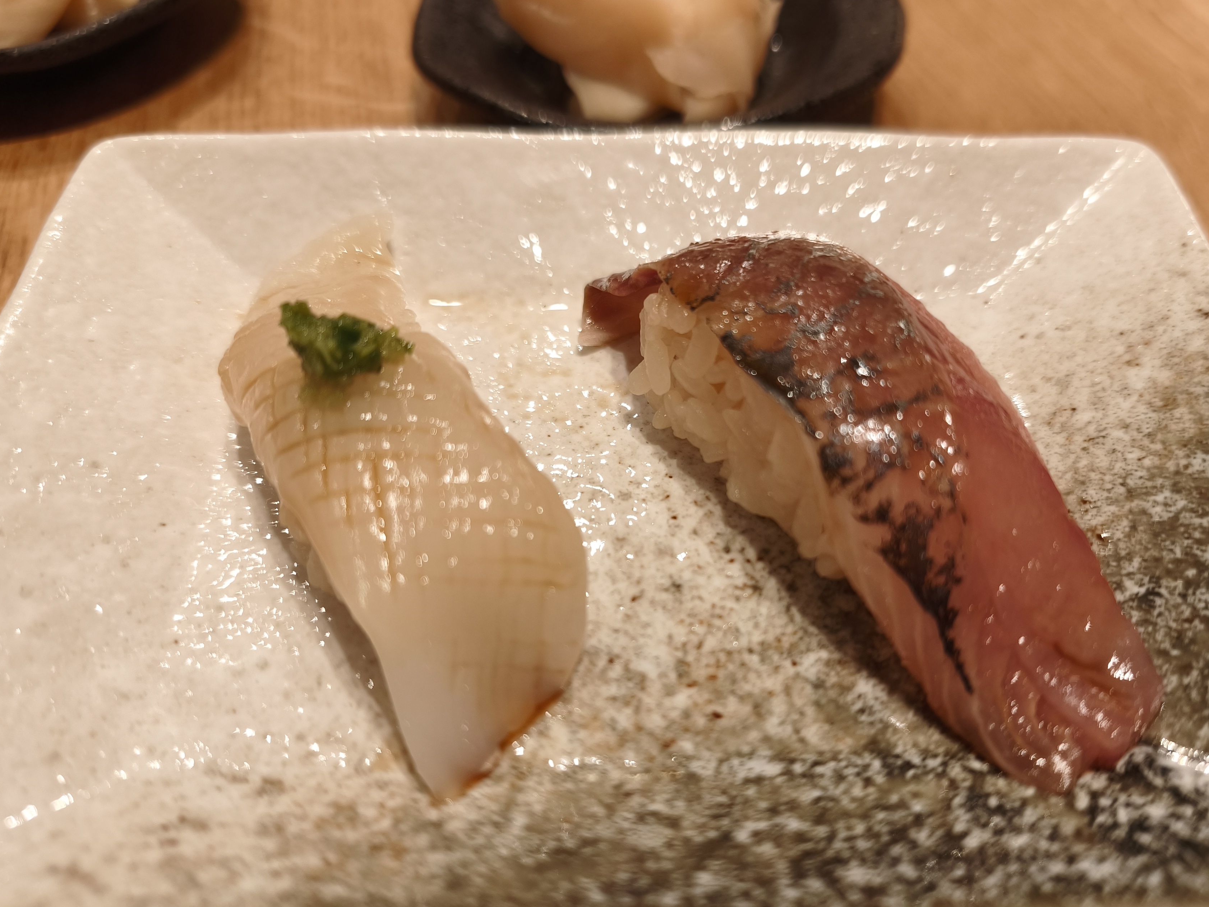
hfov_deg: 63.3
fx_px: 978
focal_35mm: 28
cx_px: 670
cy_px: 494
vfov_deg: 49.7
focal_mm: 6.45
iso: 320
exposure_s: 1/99.9
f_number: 1.62
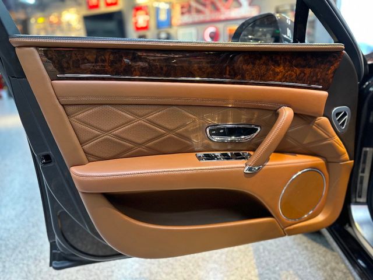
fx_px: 259
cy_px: 140
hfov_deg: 71.6
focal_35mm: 24
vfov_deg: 56.8
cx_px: 186
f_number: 1.78
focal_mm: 6.86
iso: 640
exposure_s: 1/60
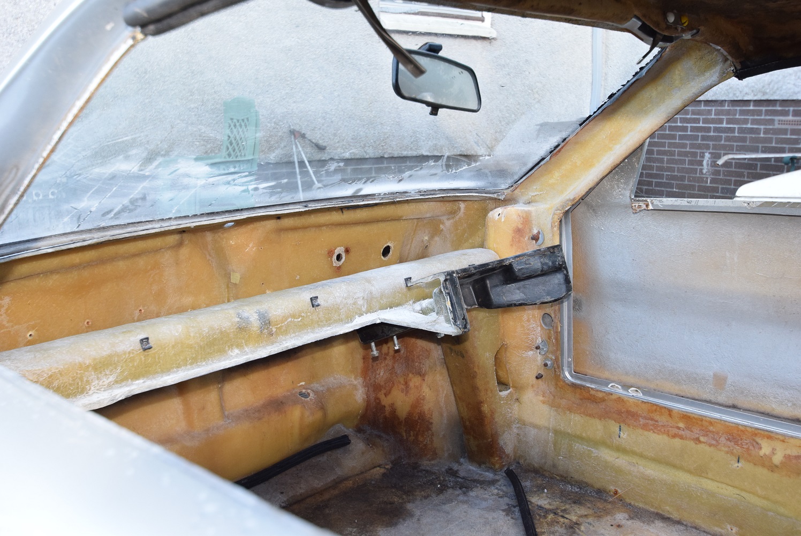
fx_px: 735
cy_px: 268
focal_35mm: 33
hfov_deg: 57.2
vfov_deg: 40.0
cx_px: 400
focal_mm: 22
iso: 800
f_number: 5.6
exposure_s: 1/125
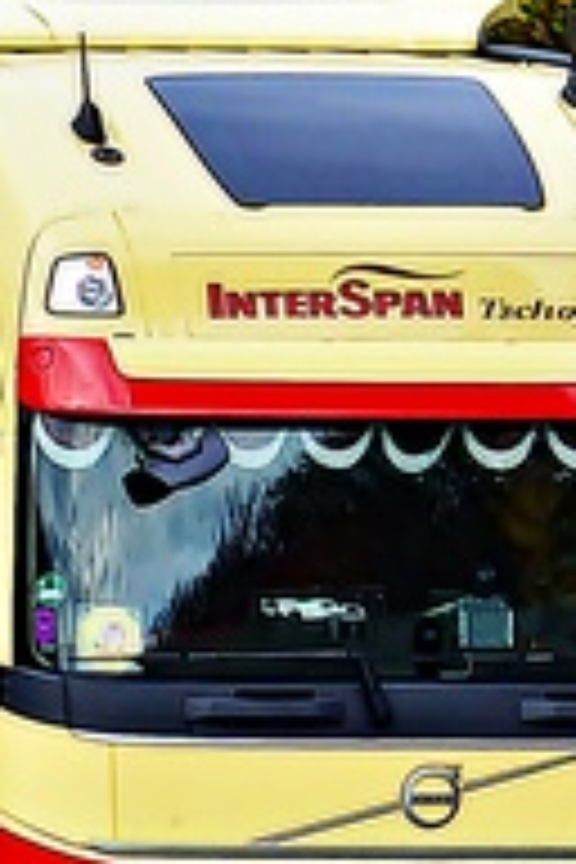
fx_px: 29232
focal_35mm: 1218
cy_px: 450
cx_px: -369
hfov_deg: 1.1
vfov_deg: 1.7
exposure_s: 1/320
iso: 500
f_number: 7.1
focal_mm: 195
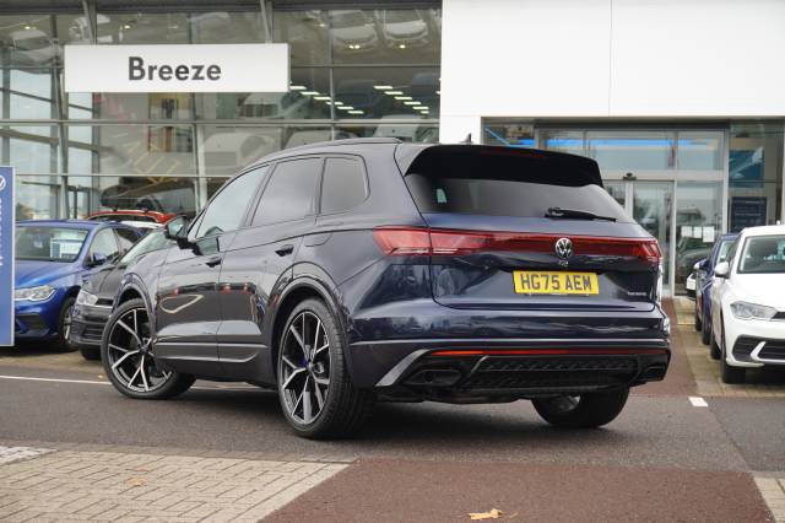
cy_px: 262
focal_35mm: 57
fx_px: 1242
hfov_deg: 35.1
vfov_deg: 23.8
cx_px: 392
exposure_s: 1/60
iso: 200
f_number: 5.6
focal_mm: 38
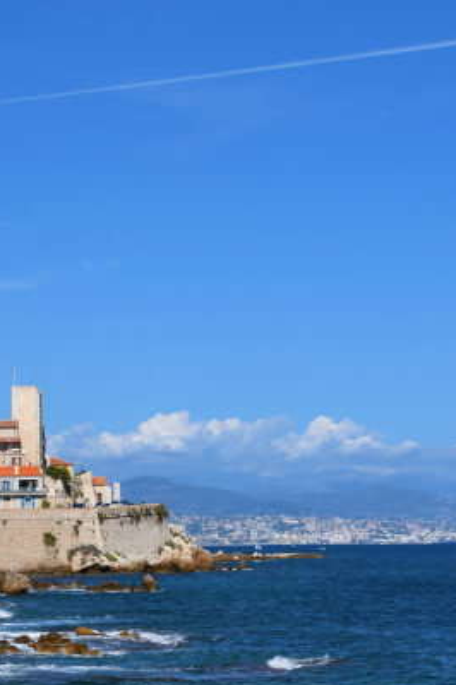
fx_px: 2036
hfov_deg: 12.7
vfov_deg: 19.1
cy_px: 461
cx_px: 82
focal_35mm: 107
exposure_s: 1/500
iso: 200
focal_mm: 38
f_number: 11
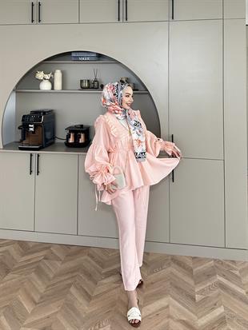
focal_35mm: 24
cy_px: 165
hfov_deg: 56.8
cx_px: 124
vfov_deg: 71.6
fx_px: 229
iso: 125
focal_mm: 6.86
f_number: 1.78
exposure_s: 1/121
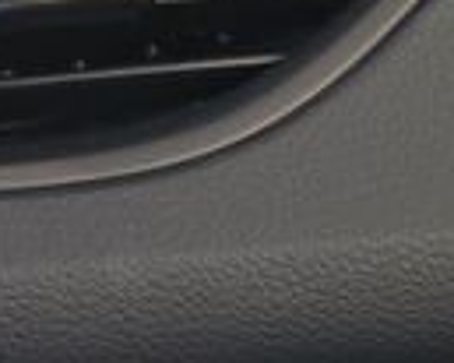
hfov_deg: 9.5
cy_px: -194
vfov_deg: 8.5
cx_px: -693
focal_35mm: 178
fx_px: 2390
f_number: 1.7
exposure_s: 1/33.3
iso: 250
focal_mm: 6.3
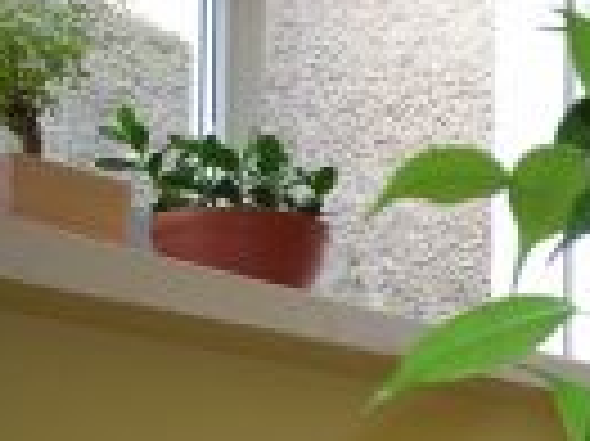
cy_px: 670
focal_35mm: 116
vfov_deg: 12.1
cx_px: 779
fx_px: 1975
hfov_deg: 16.1
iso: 50
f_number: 3.2
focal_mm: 6.3
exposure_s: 1/30
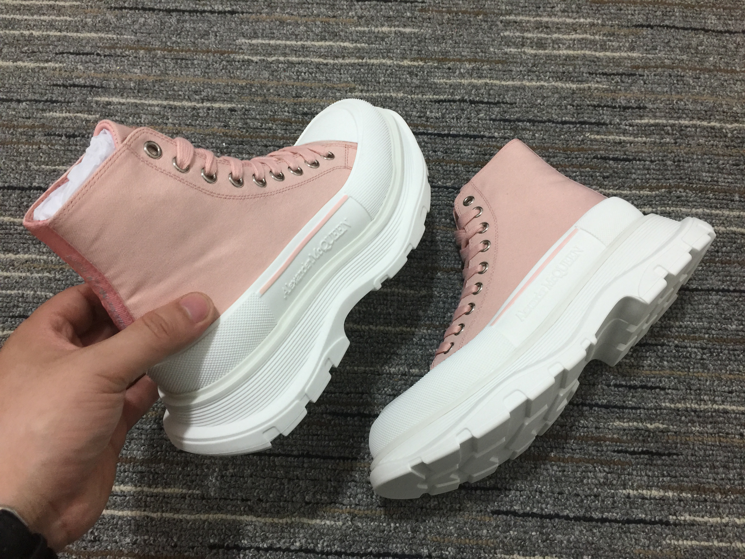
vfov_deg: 48.2
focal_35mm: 29
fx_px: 624
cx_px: 372
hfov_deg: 61.7
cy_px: 280
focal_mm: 4.15
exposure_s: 1/33
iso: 64
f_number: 2.2
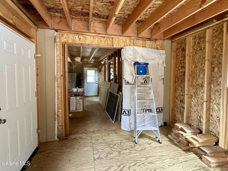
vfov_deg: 81.7
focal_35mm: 15
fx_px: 99
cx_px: 108
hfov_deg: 98.1
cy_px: 80
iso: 320
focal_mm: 2.22
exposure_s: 1/83
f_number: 2.2
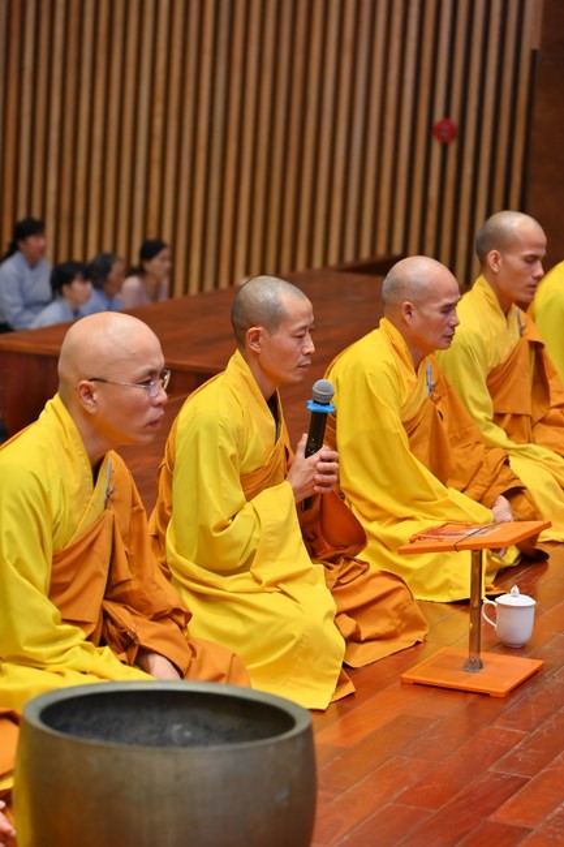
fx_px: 2586
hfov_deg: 12.4
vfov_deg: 18.6
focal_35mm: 110
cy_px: 424
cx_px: 282
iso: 1250
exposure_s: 1/125
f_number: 5
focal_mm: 110
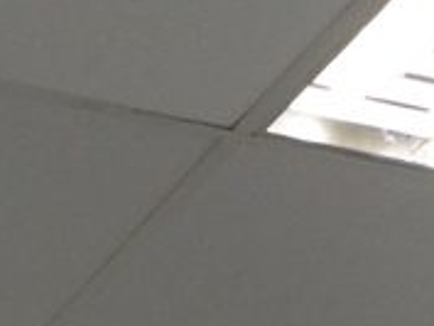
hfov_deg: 13.2
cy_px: 995
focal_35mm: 149
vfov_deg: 8.3
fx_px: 1869
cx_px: 287
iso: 100
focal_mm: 4
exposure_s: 1/30
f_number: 3.1
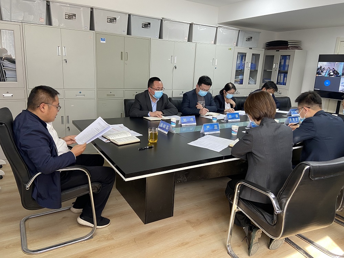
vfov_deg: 53.1
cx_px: 172
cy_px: 129
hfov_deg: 67.3
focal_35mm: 26
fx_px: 258
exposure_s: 1/60
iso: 160
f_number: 1.8
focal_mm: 4.25
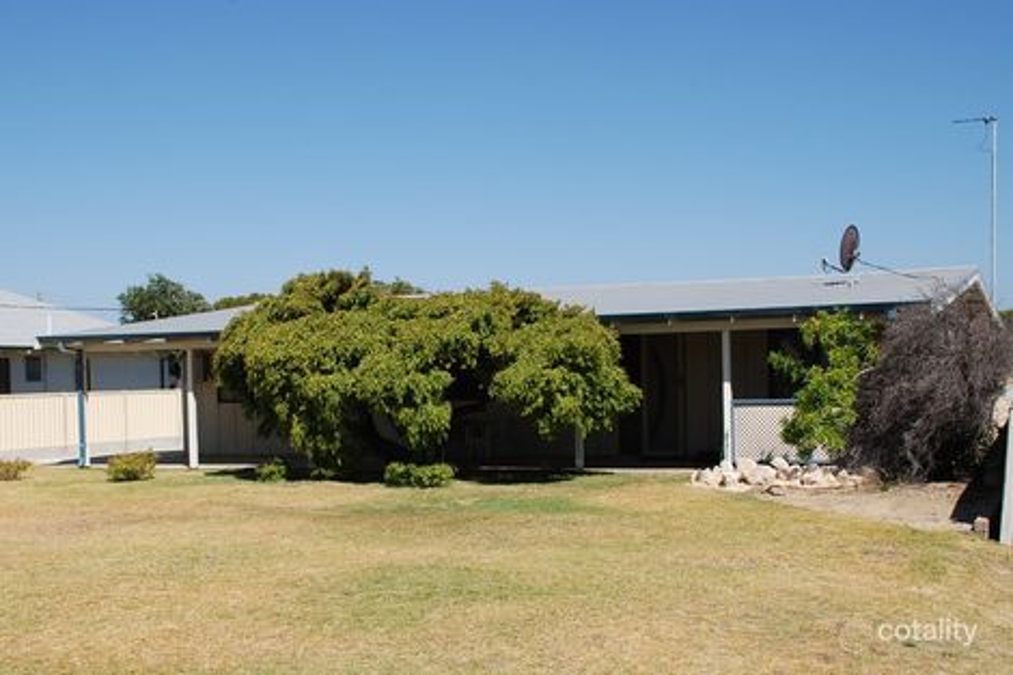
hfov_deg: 46.4
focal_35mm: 42
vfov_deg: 31.9
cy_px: 338
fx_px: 1181
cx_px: 506
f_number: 10
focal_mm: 28
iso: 200
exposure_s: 1/400
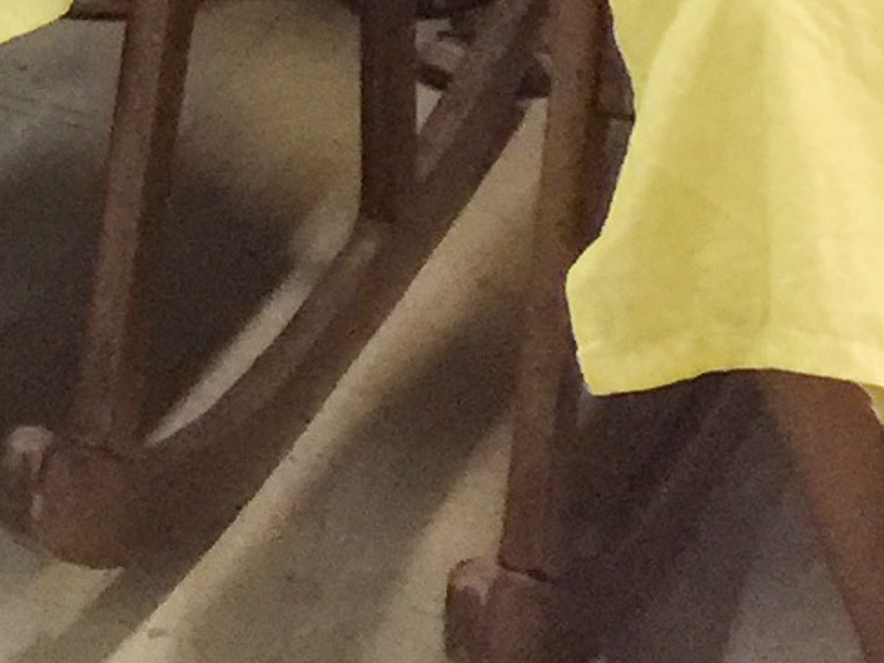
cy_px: -1506
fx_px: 4981
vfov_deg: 6.7
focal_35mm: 195
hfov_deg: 9.3
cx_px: -1074
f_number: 2.2
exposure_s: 1/15
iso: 100
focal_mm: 4.15
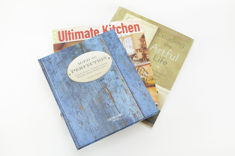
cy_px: 78
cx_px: 118
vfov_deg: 25.6
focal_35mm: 52
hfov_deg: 37.9
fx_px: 342
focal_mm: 35
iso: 500
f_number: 4
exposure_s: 1/125
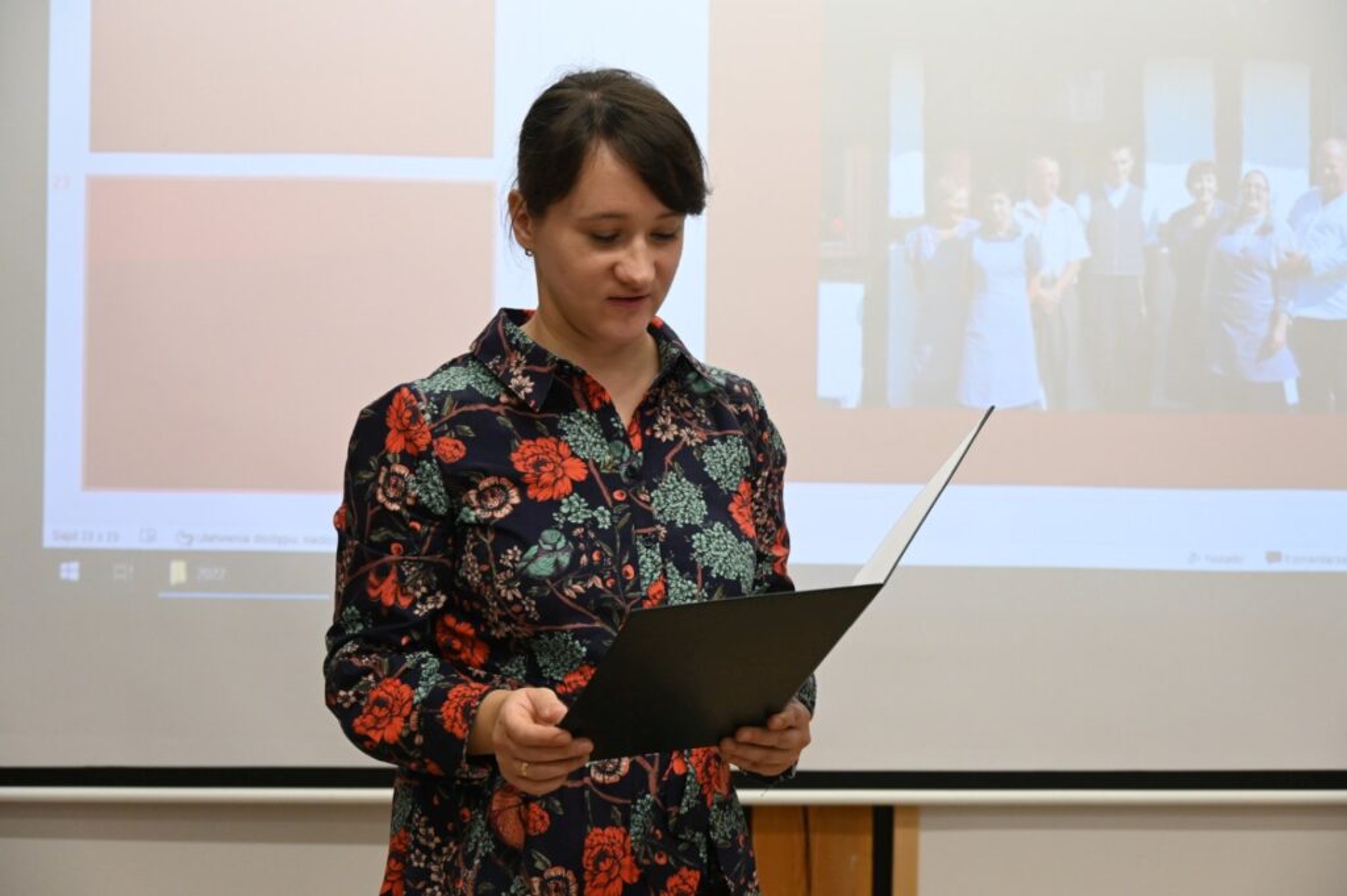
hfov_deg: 28.9
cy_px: 448
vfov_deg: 19.4
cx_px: 674
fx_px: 2617
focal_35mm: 70
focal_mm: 70
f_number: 6
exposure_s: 1/160
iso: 3200
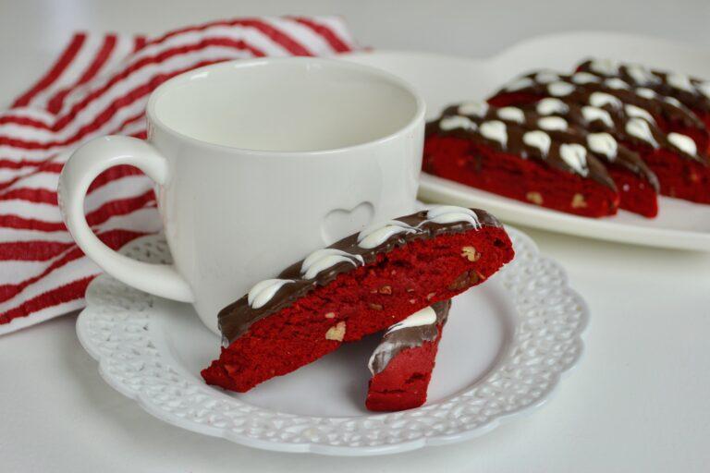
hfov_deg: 36.9
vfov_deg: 25.1
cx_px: 355
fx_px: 1065
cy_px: 236
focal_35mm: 54
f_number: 5.3
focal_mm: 36
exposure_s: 1/125
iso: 400
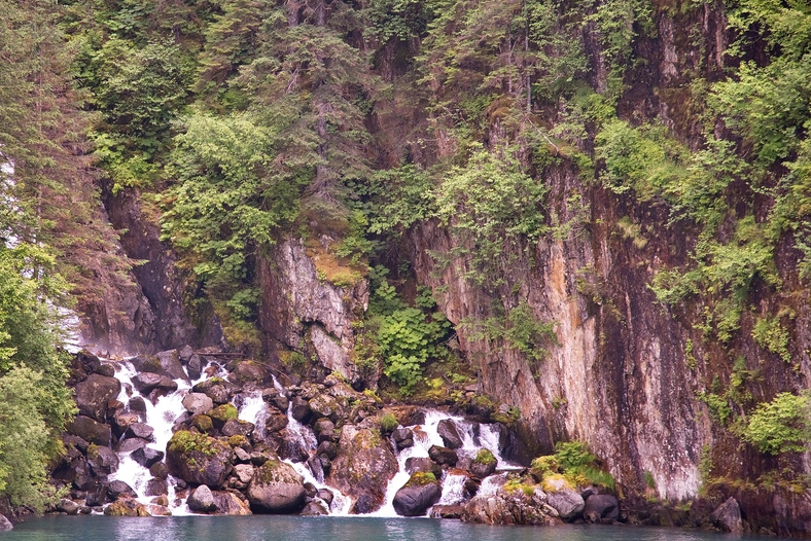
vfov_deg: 7.0
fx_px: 4394
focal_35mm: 195
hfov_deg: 10.5
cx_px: 227
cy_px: 208
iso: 500
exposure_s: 1/250
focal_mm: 120
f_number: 4
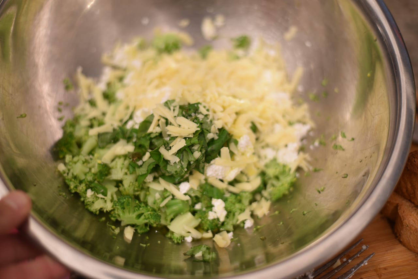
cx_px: 209
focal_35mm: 50
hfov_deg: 39.6
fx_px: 581
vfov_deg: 27.0
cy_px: 140
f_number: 1.8
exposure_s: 1/60
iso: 800
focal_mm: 50
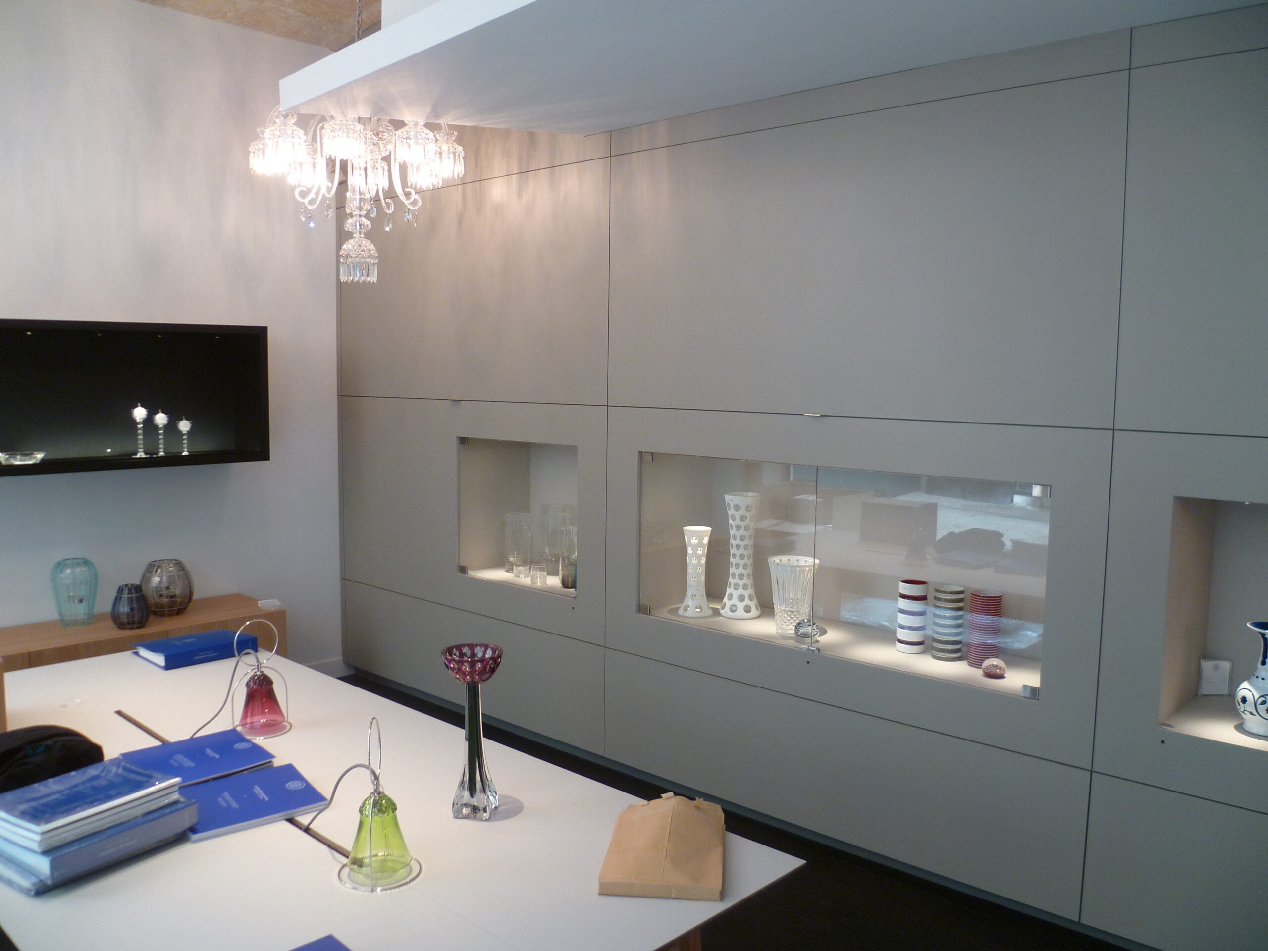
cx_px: 634
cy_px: 476
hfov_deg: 63.4
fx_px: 1026
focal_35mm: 28
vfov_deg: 49.7
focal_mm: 5
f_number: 2.8
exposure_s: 1/30
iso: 125
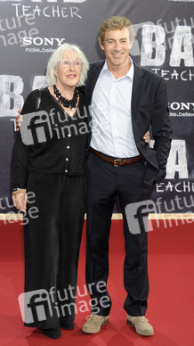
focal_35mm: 81
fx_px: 741
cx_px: 90
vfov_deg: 26.2
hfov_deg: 14.9
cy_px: 169
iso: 400
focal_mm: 75
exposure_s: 1/160
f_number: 5.6
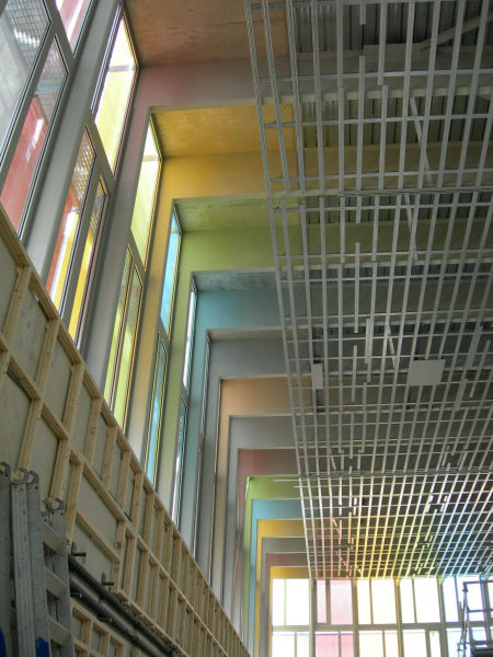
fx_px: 722
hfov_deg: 37.7
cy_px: 328
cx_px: 246
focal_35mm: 38
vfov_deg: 49.0
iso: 50
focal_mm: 7.8
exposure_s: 1/50.1
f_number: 2.8
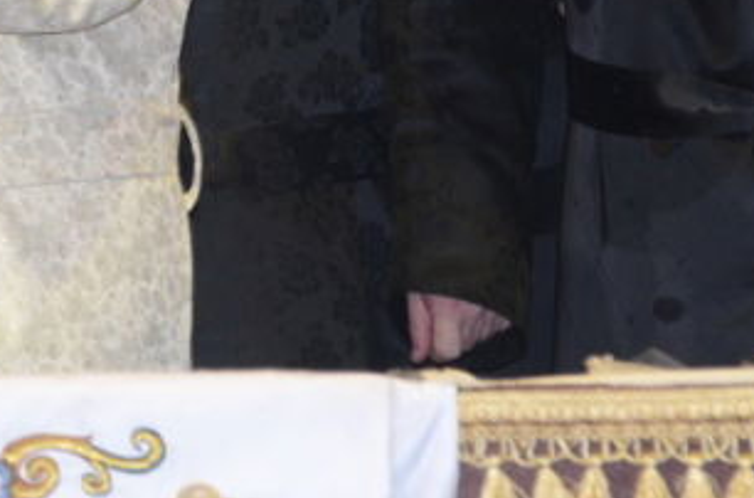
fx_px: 15215
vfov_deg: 1.9
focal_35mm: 729
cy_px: -303
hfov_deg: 2.8
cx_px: -392
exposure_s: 1/80
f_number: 5.6
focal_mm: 145
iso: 800
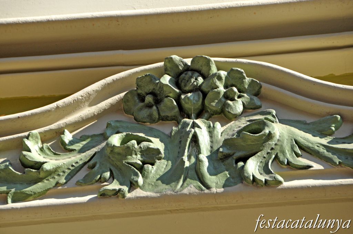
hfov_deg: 6.9
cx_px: 176
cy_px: 117
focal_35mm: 300
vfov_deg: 4.6
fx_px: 2938
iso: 500
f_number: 7.1
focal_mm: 200
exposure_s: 1/800
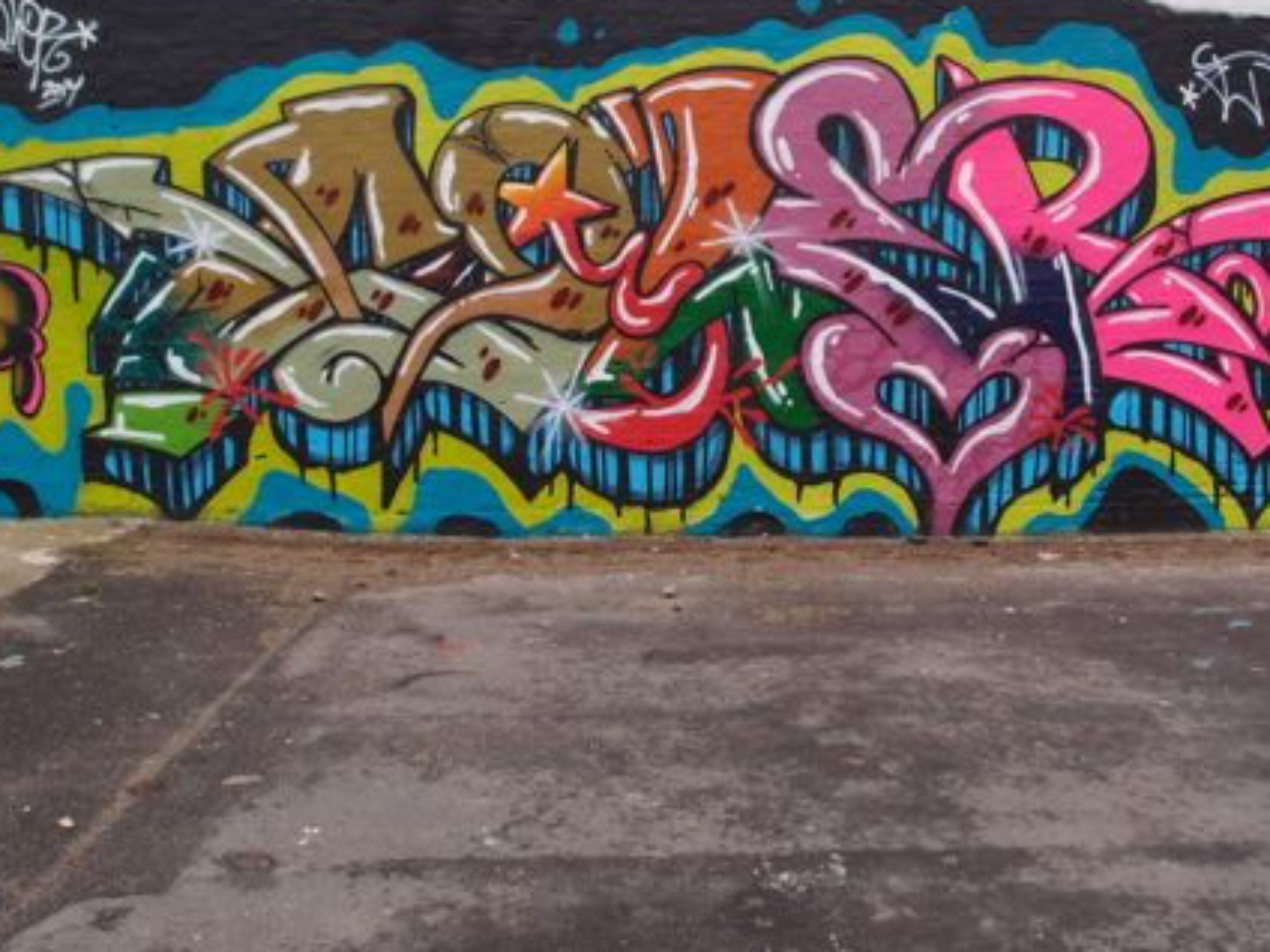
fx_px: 1211
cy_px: 424
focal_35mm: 33
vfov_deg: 42.9
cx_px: 707
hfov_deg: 55.2
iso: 100
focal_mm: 6
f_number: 2.5
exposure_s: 1/320
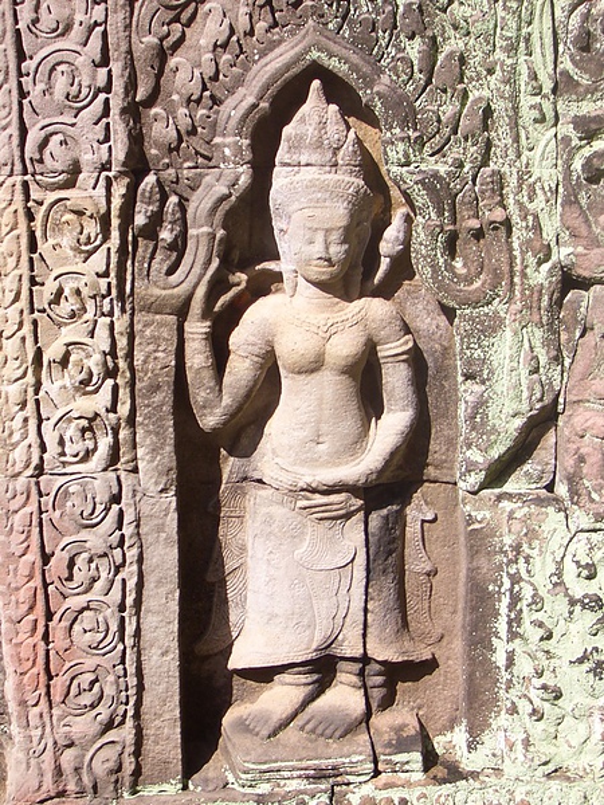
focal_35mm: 62
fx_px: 1442
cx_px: 302
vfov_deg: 31.2
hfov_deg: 23.7
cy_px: 402
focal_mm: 10.2
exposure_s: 1/160
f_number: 5.6
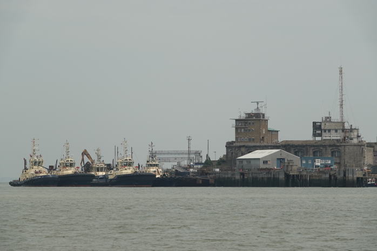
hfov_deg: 11.6
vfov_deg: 7.8
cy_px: 126
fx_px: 1853
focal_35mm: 177
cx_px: 188
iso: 100
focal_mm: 64.84
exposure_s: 1/1000
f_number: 5.6
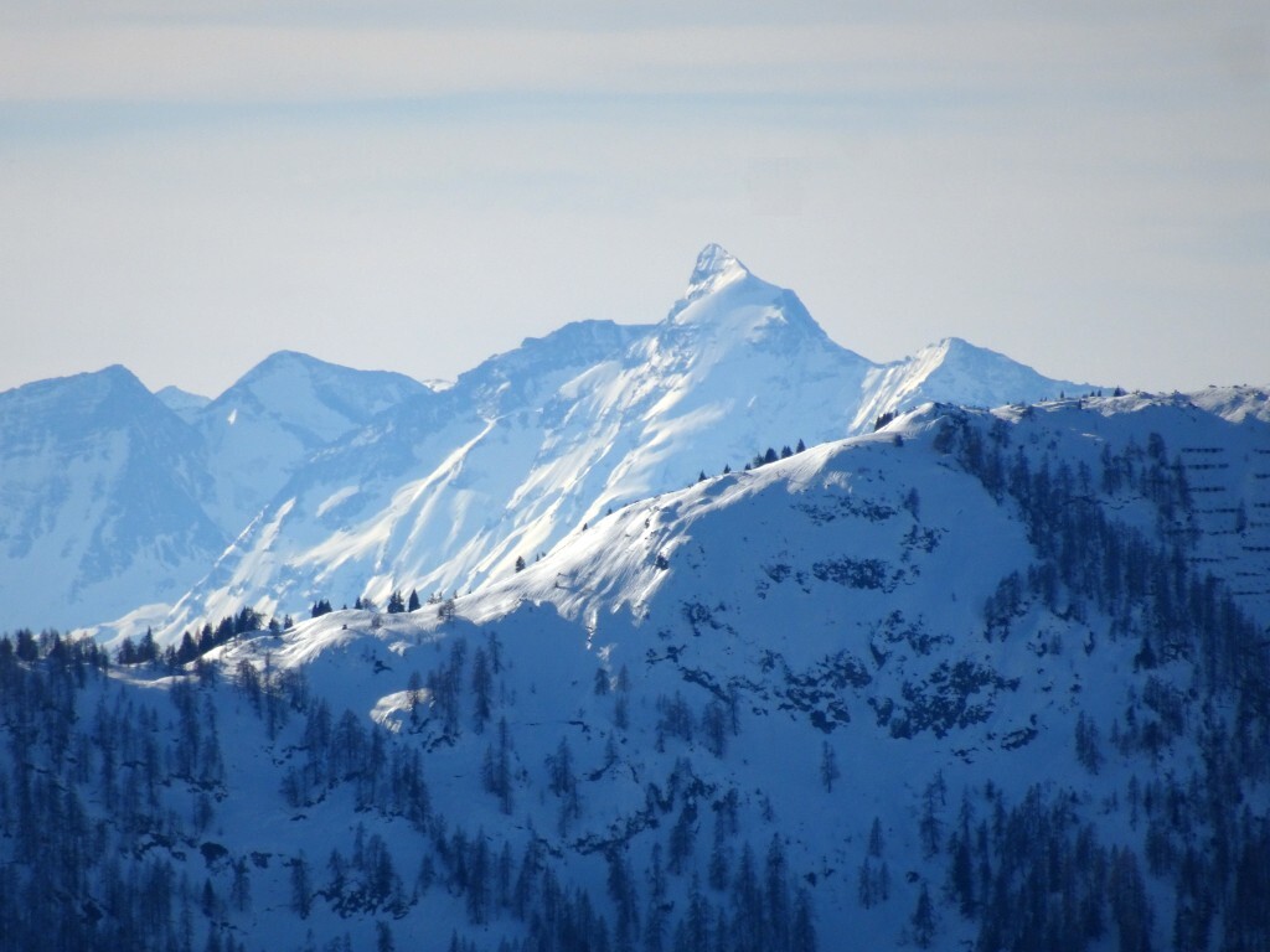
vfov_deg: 2.1
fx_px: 26416
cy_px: 476
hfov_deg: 2.8
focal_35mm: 720
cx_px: 635
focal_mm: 123
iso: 80
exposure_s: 1/640
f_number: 6.4
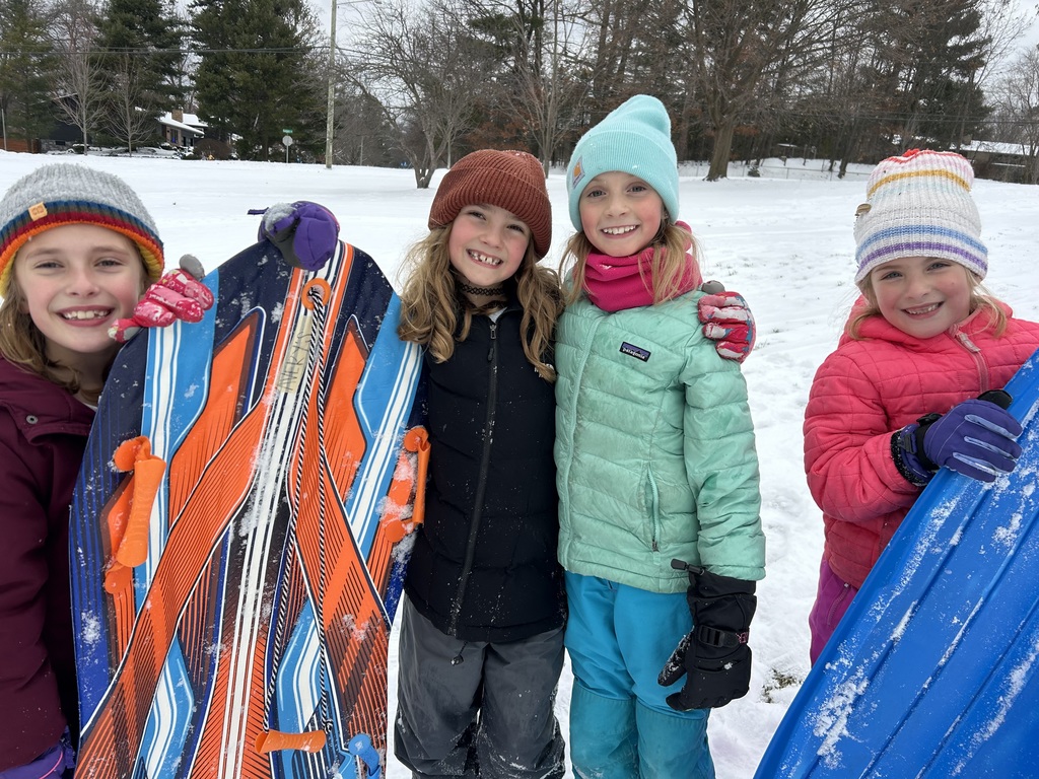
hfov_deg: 67.3
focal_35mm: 26
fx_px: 780
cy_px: 390
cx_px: 520
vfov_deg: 53.1
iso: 50
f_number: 1.5
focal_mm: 5.7
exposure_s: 1/692
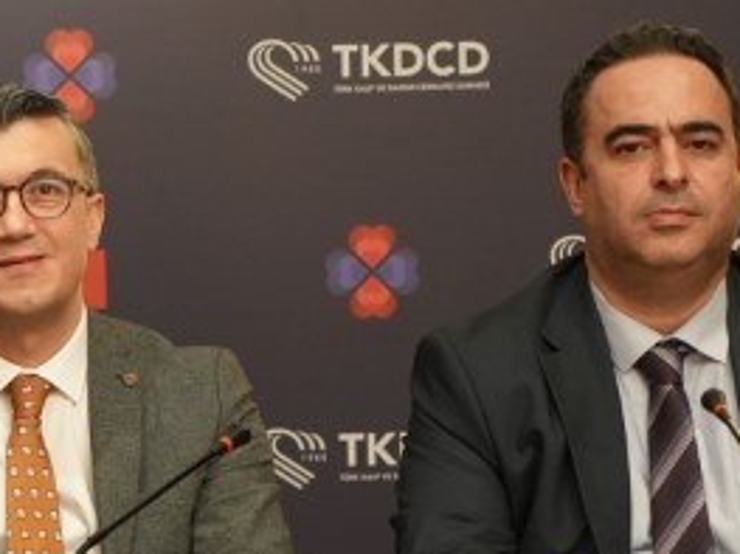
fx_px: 4680
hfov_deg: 8.7
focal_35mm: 219
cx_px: -580
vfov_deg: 6.8
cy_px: 259
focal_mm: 52
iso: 2000
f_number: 4
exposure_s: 1/60
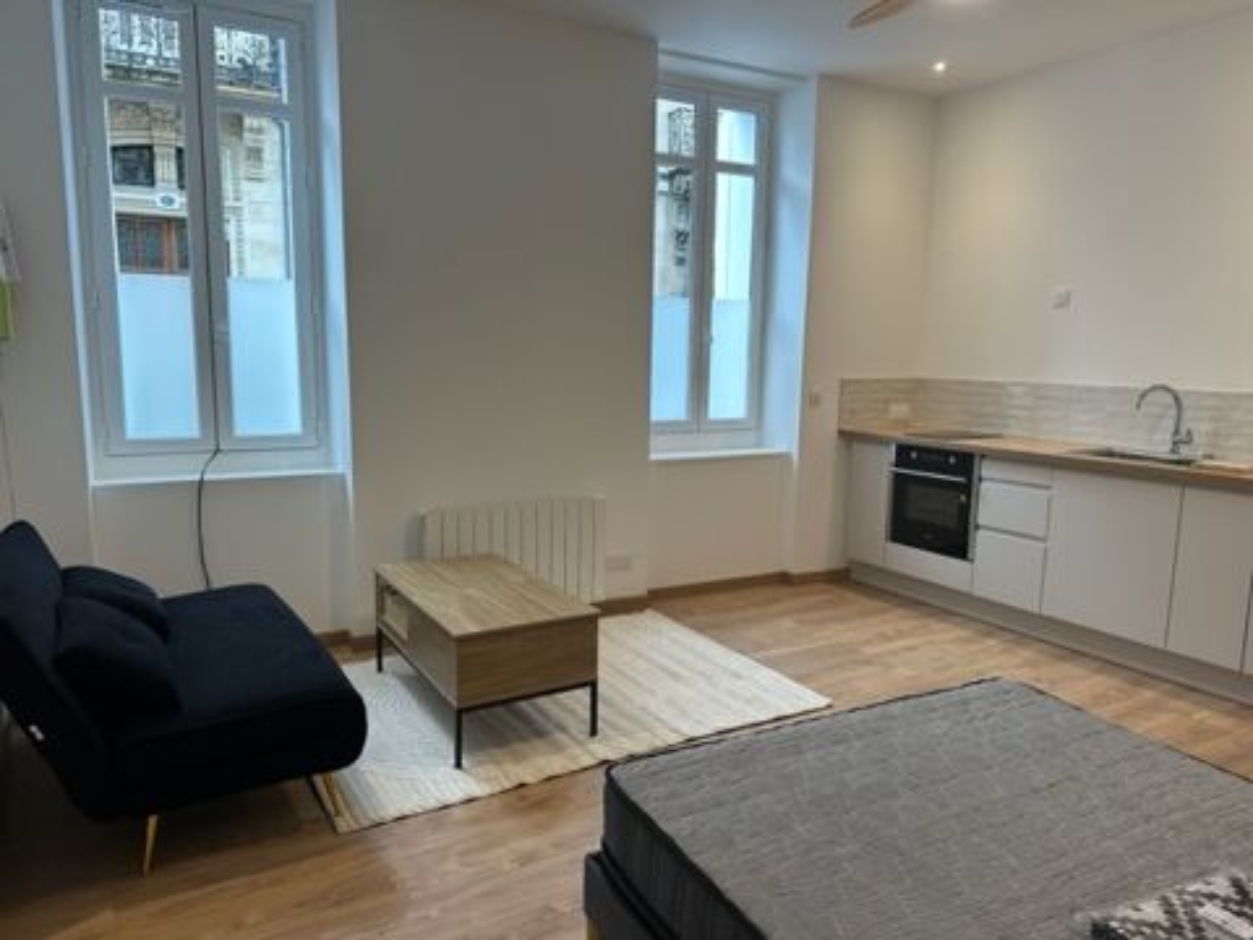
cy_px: 470
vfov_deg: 56.8
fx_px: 869
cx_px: 626
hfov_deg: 71.6
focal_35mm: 24
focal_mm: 6.86
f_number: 1.78
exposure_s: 1/100
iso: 80
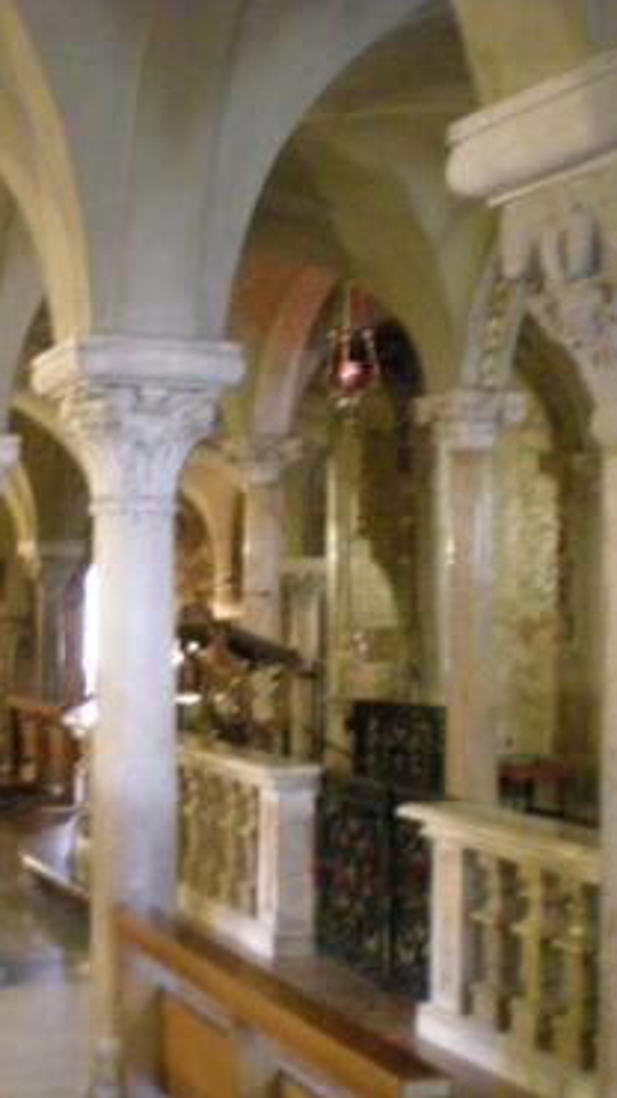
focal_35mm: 56
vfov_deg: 37.2
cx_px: 71
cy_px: 550
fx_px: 1630
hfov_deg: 21.0
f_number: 3.1
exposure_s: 1/3.1
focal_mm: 6.3
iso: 800
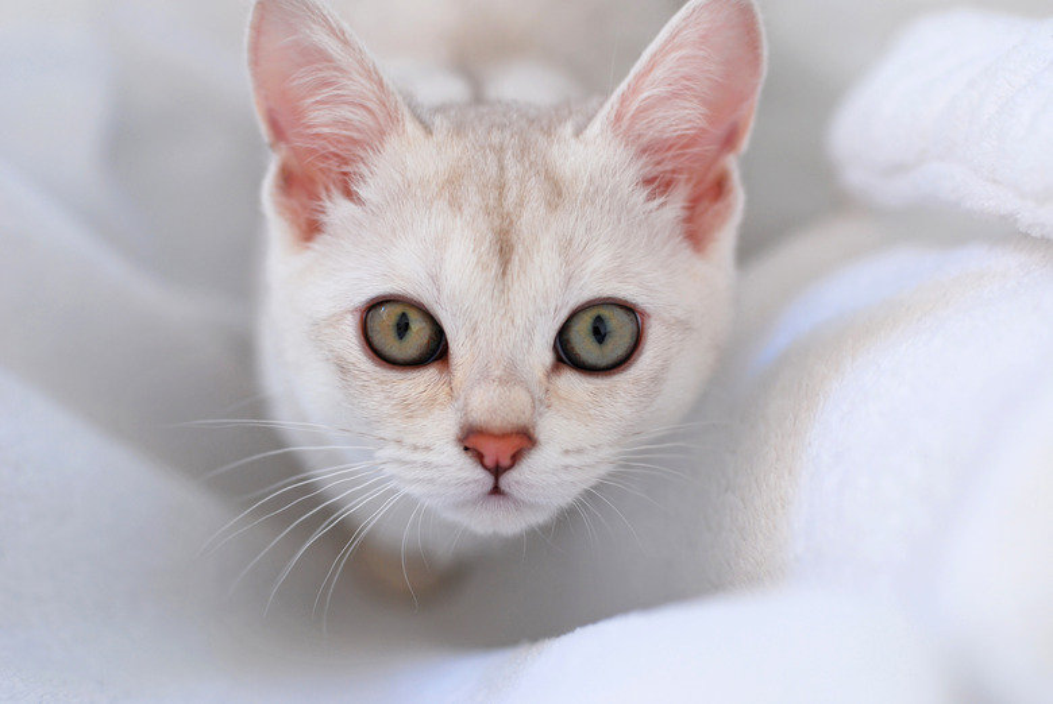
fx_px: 2196
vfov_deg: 18.2
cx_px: 526
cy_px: 352
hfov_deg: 27.0
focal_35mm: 75
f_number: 2.8
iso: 100
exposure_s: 1/40
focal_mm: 50
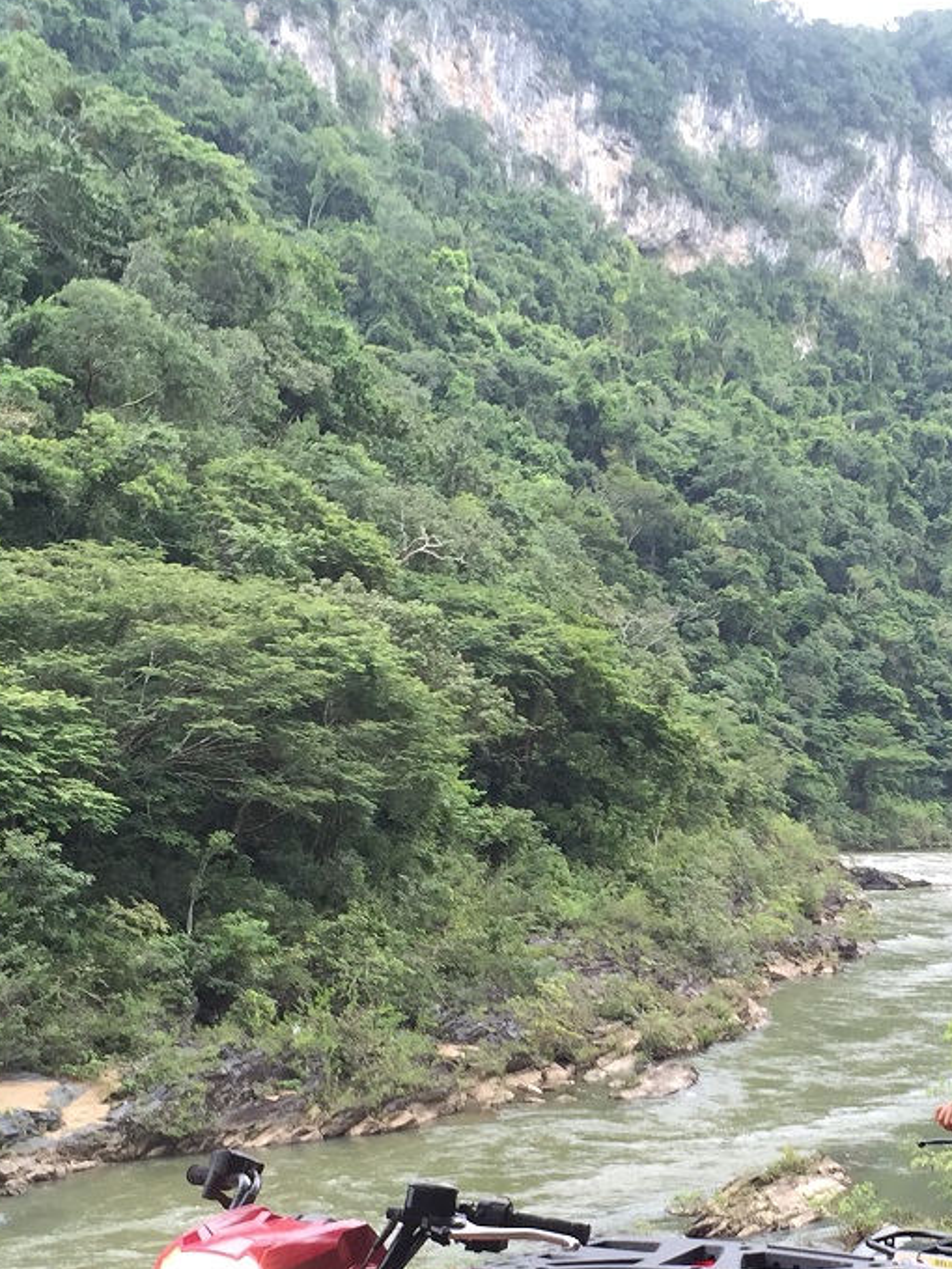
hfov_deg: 22.5
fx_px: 2347
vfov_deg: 29.7
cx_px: 805
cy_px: 962
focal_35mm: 64
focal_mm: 4.15
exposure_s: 1/120
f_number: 2.2
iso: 50
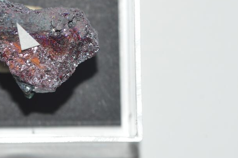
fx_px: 1110
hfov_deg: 12.2
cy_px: 63
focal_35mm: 168
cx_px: 39
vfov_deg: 8.2
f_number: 8
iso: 100
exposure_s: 1/60
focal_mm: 55
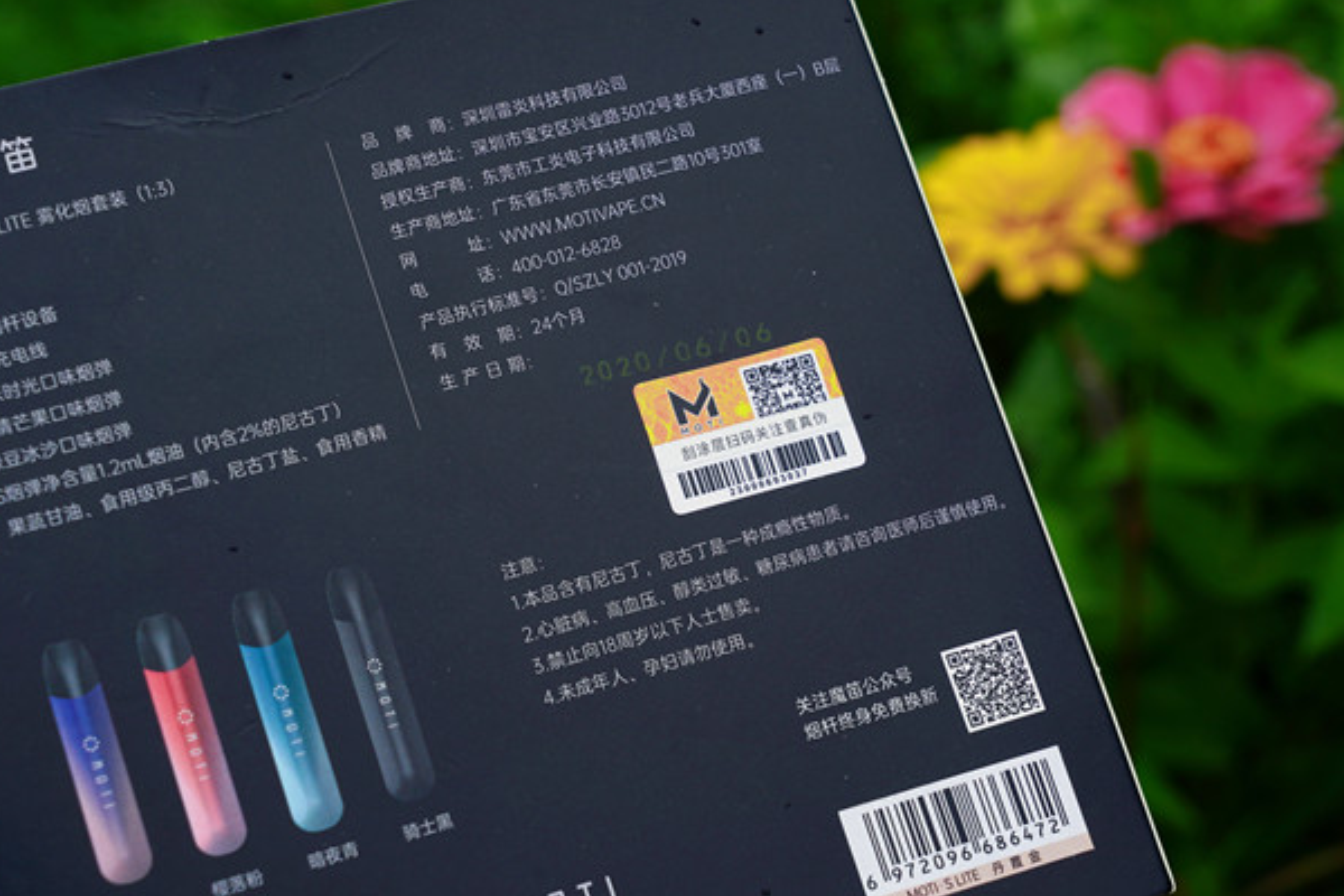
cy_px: 488
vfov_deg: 16.1
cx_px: 699
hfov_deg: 23.9
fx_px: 3173
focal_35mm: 85
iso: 100
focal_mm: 68
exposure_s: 1/80
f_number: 13
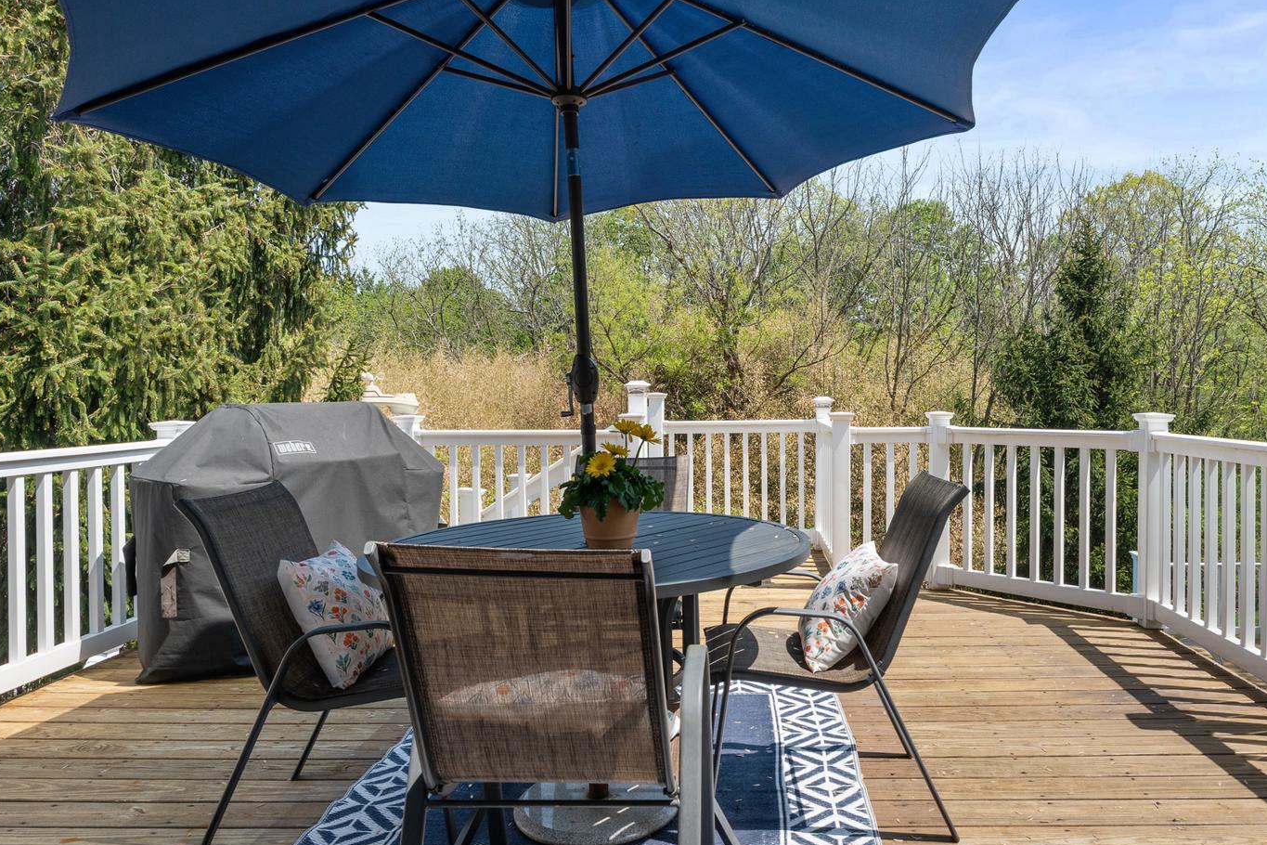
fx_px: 845
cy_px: 407
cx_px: 743
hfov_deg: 73.1
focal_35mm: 24
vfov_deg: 53.1
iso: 400
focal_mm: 16
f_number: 8
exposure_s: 1/200
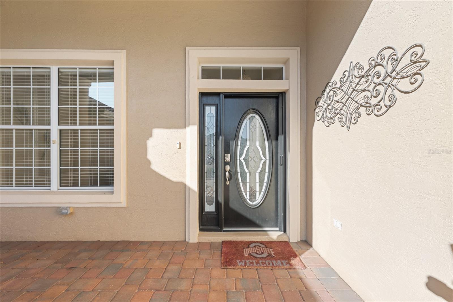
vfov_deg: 81.2
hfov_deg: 104.3
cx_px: 226
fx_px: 176
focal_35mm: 14
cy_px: 151
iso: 400
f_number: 7.1
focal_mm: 14
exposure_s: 1/80
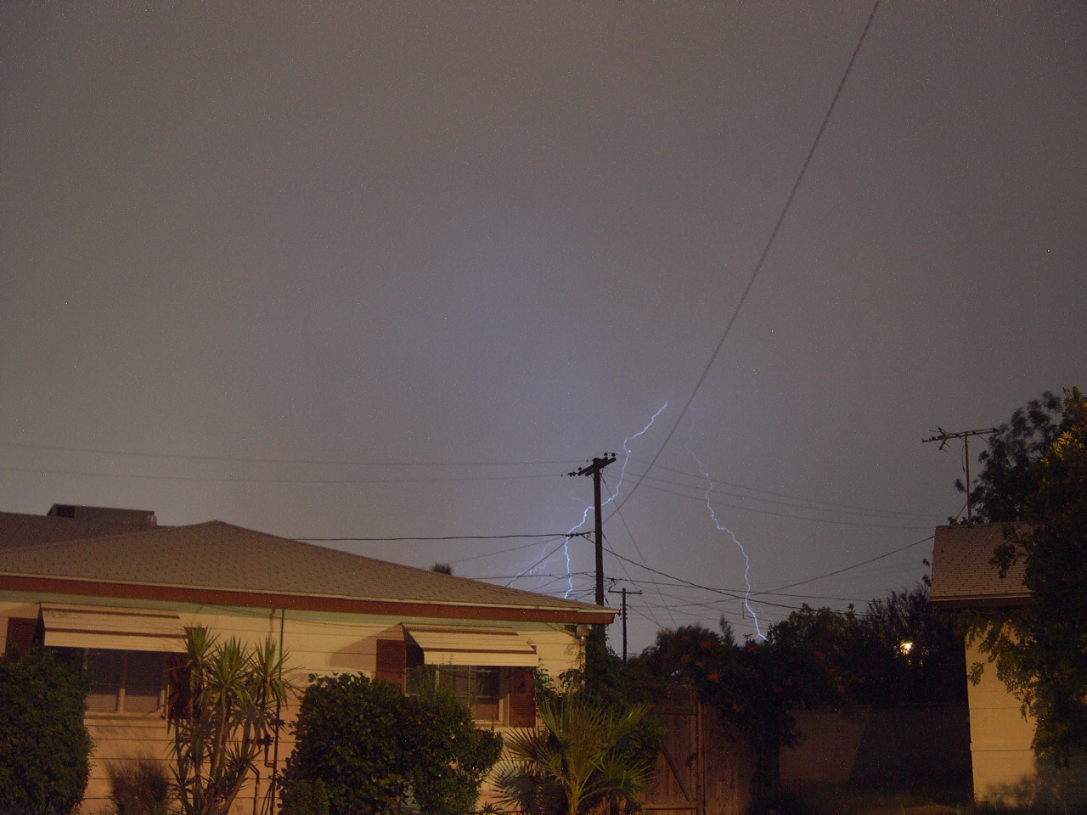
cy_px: 408
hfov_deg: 49.0
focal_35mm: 38
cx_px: 544
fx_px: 1193
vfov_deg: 37.7
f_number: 2.8
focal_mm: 8
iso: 100
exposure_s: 8
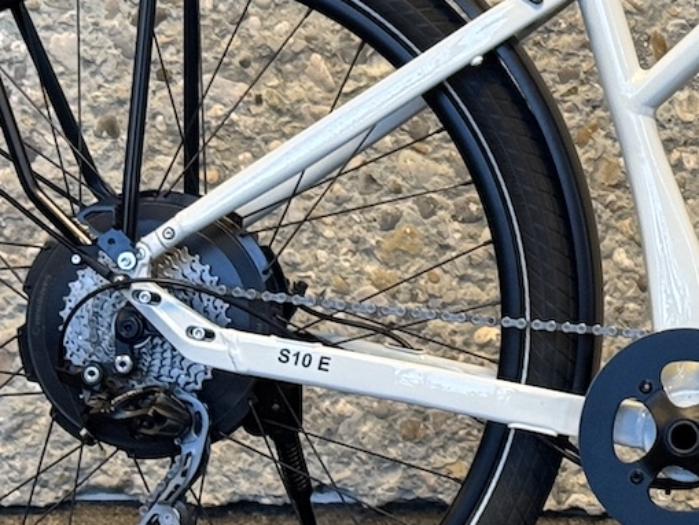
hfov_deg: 10.7
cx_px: 832
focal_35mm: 181
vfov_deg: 8.1
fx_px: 3656
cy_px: -81
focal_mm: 6.76
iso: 80
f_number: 1.78
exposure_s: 1/50
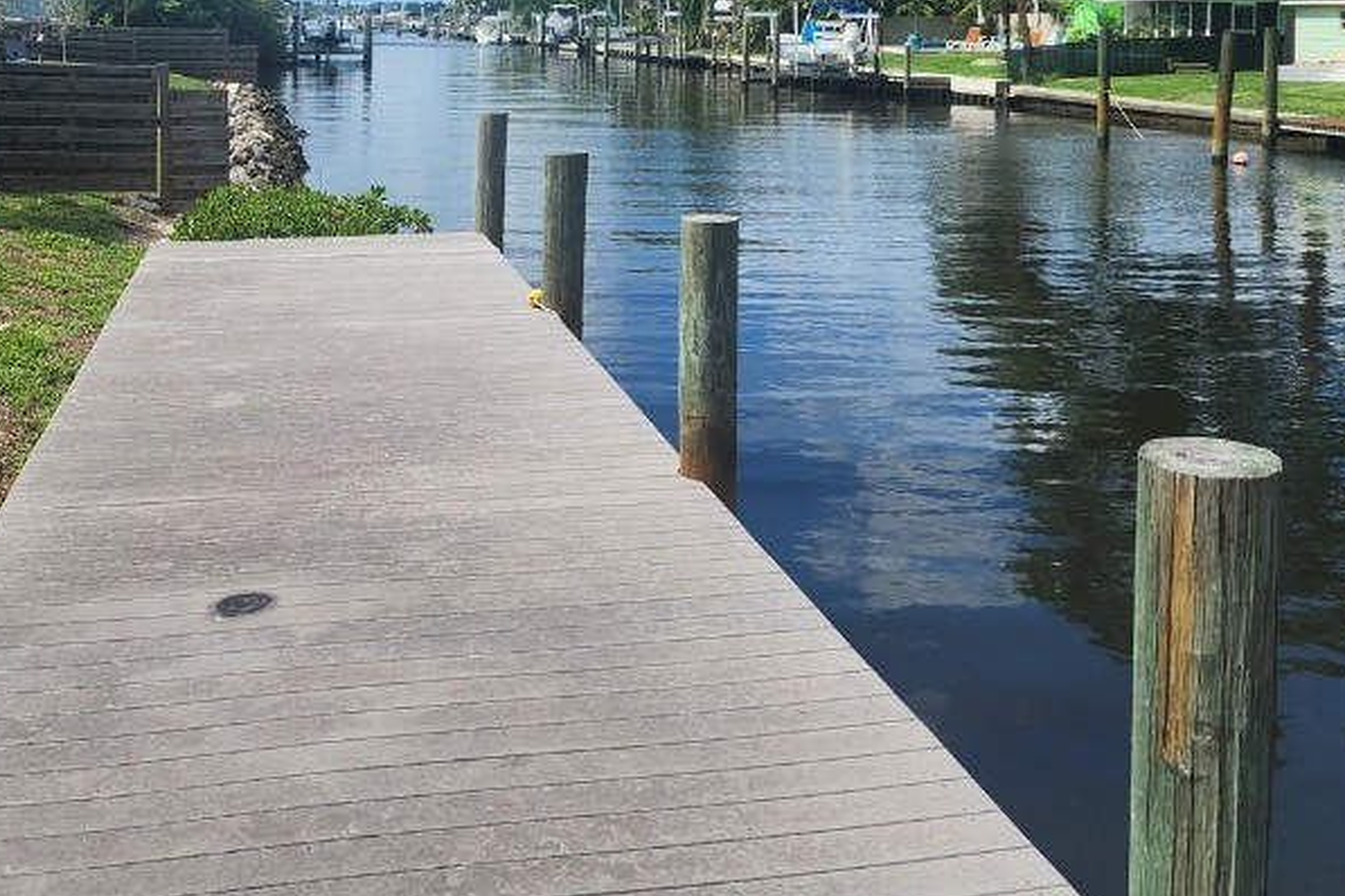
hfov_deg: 47.3
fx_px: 1532
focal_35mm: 41
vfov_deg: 31.0
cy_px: 68
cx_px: 584
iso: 12
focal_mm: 6.4
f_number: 1.8
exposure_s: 1/1148
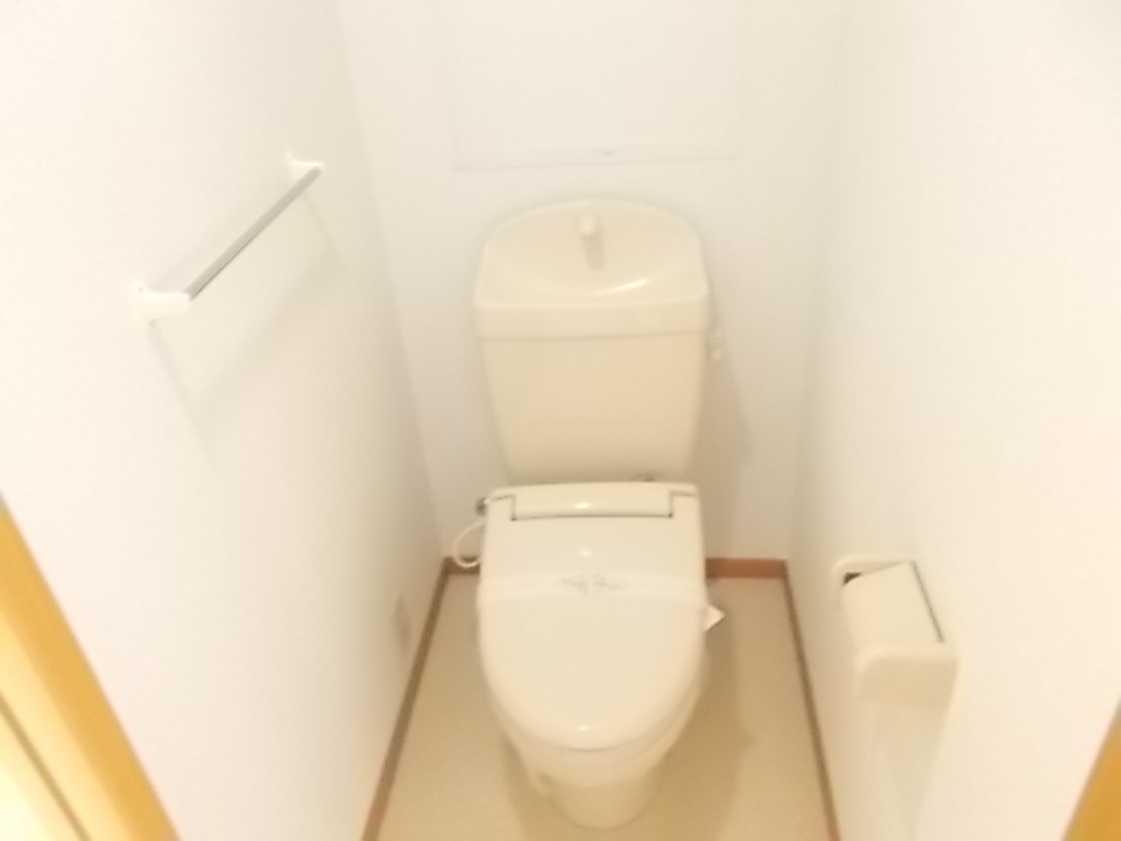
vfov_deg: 53.1
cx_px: 560
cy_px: 420
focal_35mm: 26
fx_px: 842
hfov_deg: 67.3
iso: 800
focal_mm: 4.6
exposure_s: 1/10
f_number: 3.2
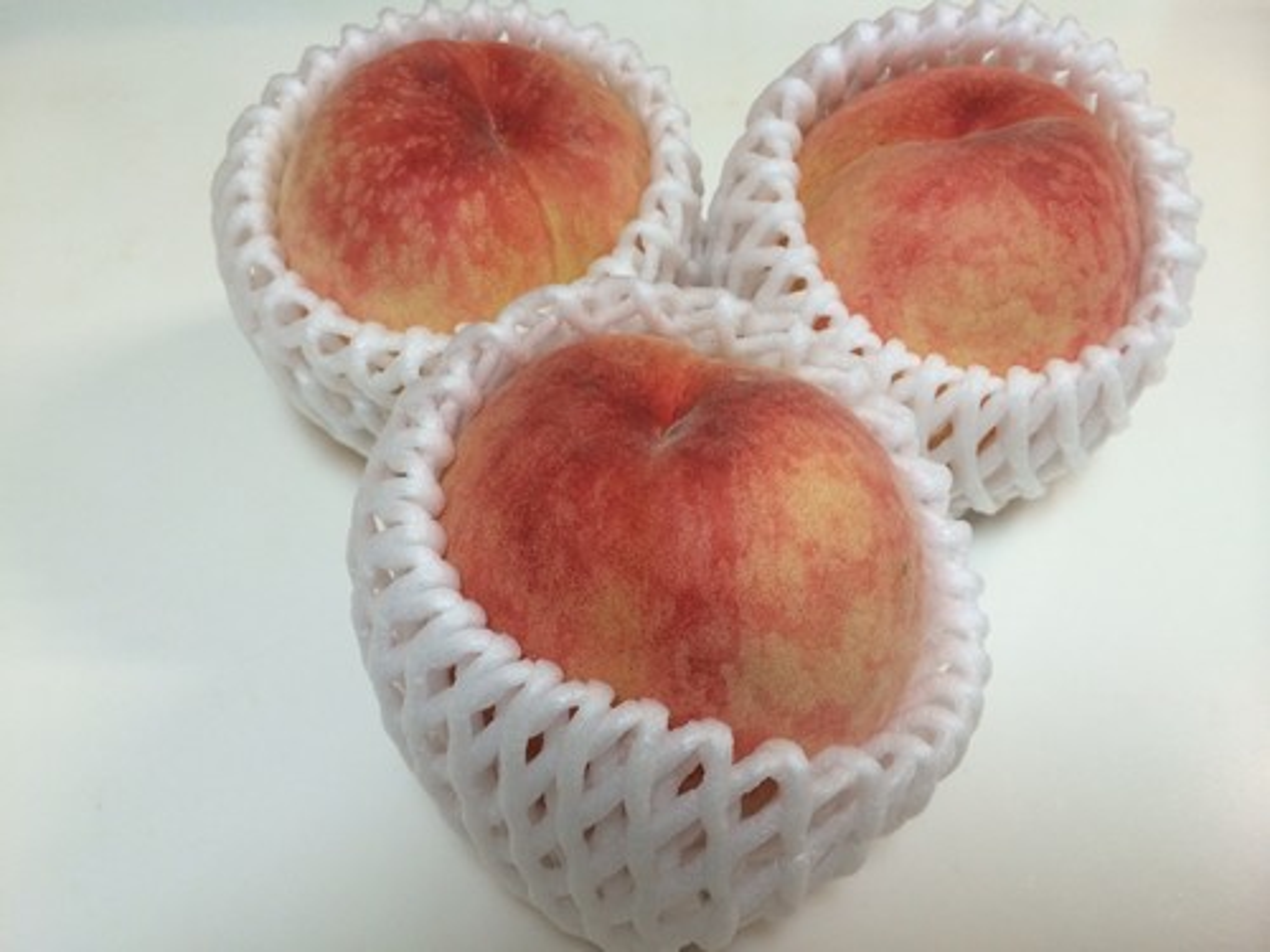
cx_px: 635
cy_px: 476
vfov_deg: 46.8
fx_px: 1101
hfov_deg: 60.0
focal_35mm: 30
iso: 80
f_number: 2.2
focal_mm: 4.12
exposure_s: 1/30
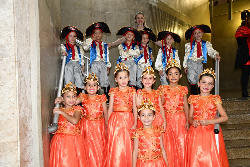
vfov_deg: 38.9
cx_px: 125
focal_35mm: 34
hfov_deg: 55.8
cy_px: 84
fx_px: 236
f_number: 3.8
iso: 3600
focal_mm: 23
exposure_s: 1/60
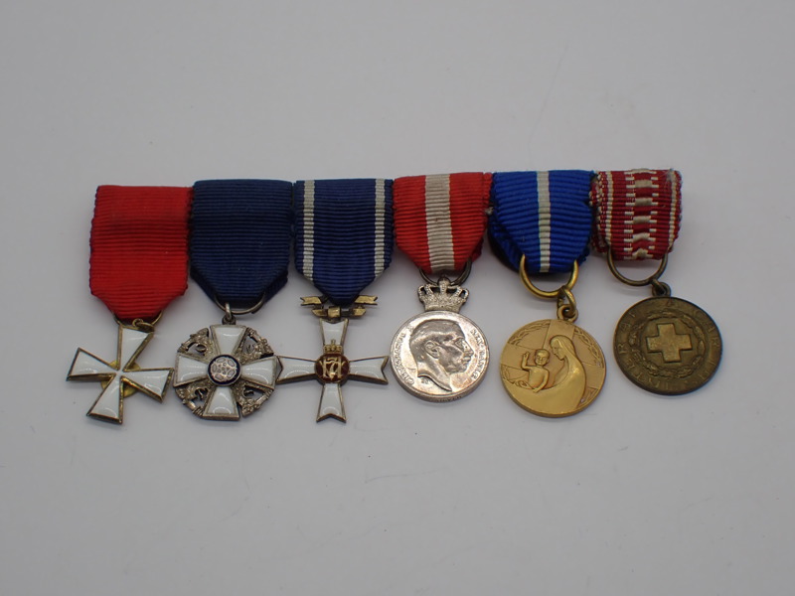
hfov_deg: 25.3
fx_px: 1768
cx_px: 398
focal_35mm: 77
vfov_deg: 19.1
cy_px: 298
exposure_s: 1/320
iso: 125
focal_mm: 13.65
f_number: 5.6
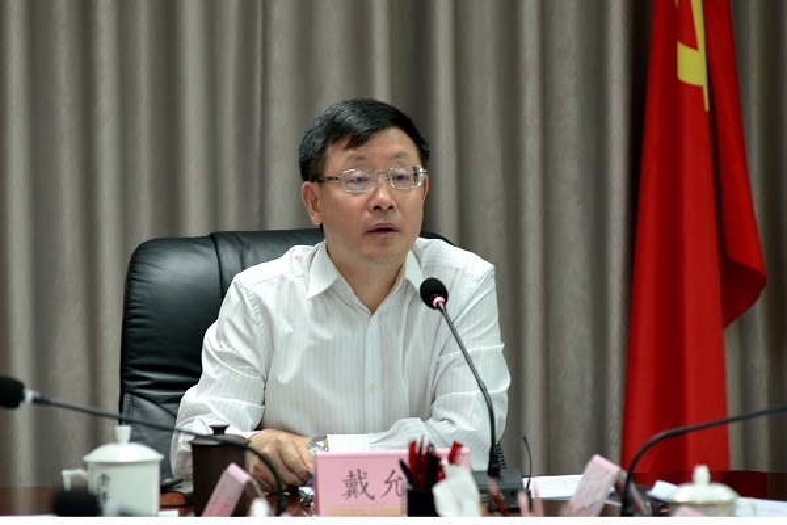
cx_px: 394
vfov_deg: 6.9
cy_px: 262
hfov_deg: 10.3
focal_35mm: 200
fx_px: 4372
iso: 640
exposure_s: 1/30
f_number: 6.7
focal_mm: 200
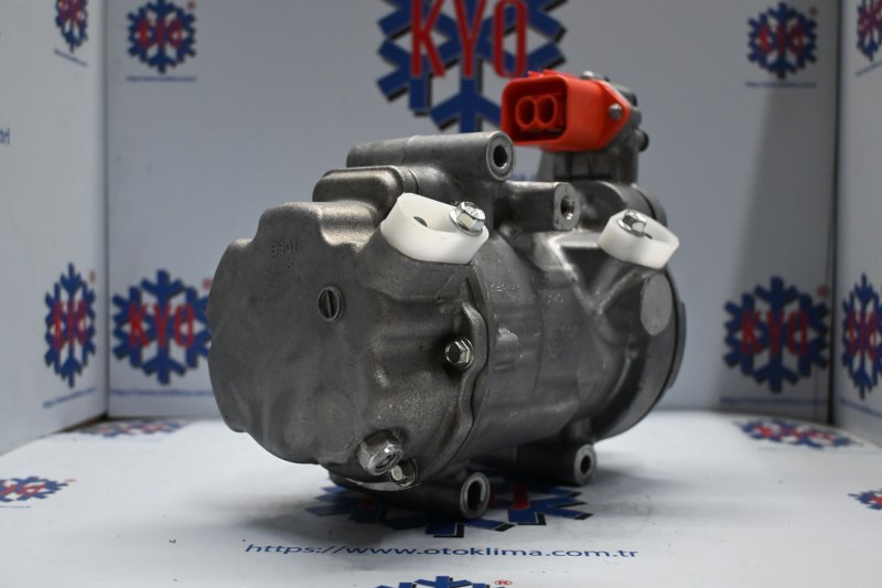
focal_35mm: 38
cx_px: 441
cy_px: 294
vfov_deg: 35.5
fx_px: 919
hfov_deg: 51.3
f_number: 4.2
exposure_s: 1/125
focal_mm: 25
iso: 1000
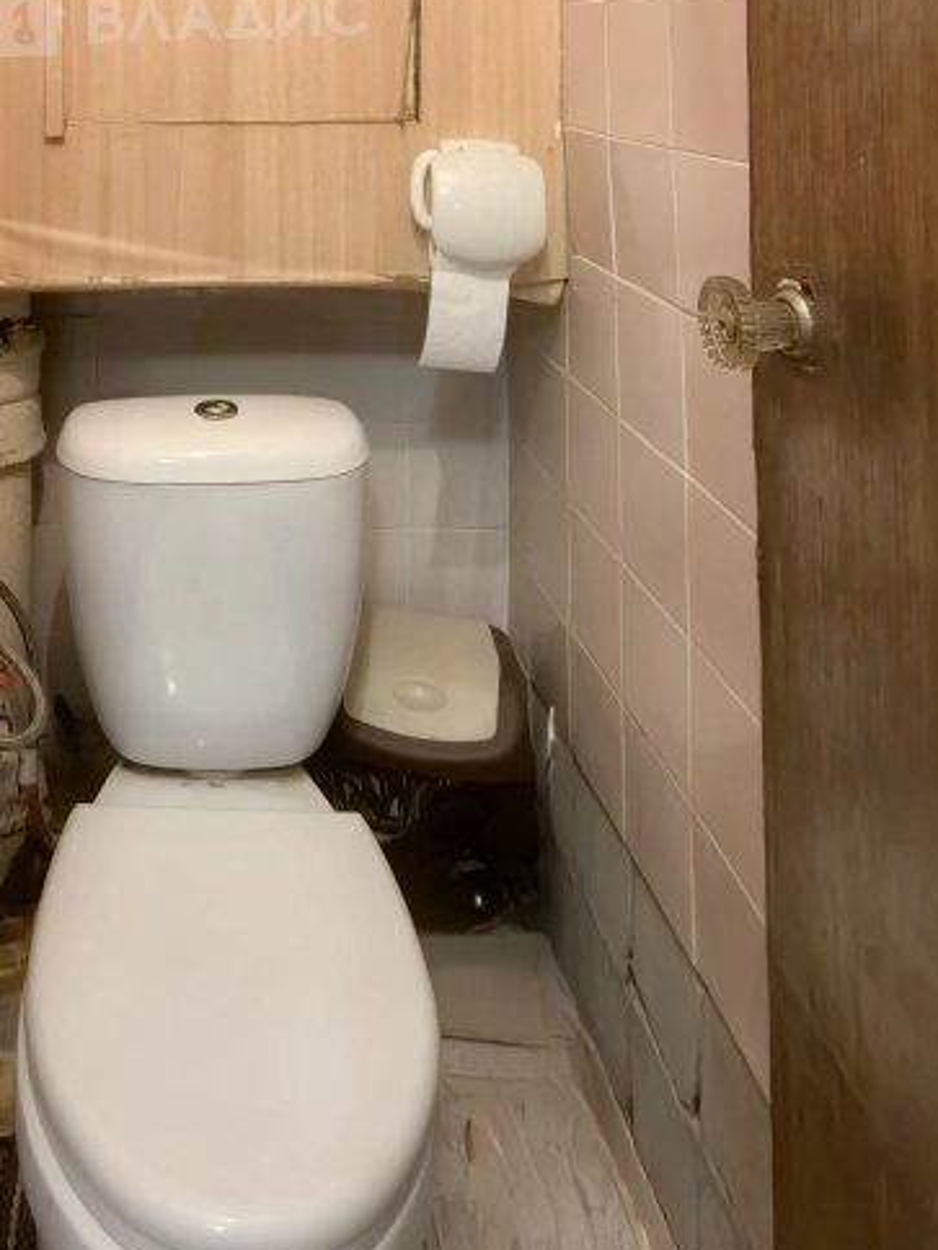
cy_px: 15
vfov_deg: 50.5
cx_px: 178
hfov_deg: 45.6
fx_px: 1048
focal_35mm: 29
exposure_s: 1/25
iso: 640
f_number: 2.2
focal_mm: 1.95
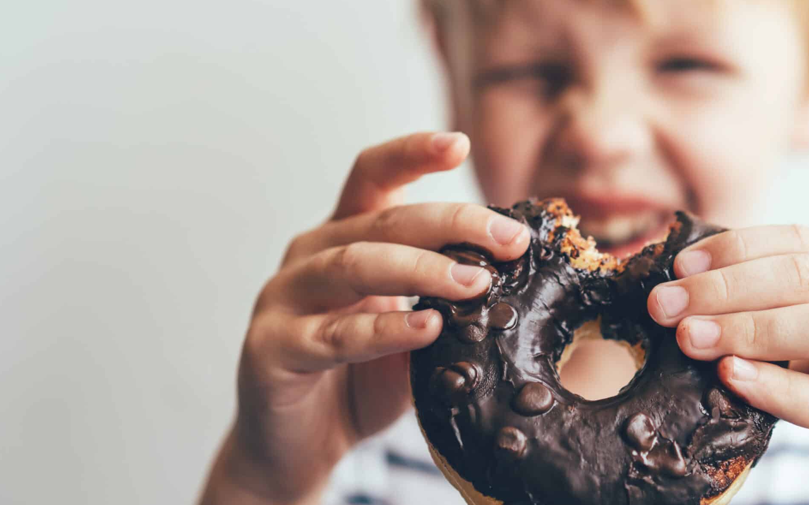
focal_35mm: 76
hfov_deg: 27.0
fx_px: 1676
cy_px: 288
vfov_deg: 17.2
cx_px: 527
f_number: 2.5
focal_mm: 55
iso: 100
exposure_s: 1/320
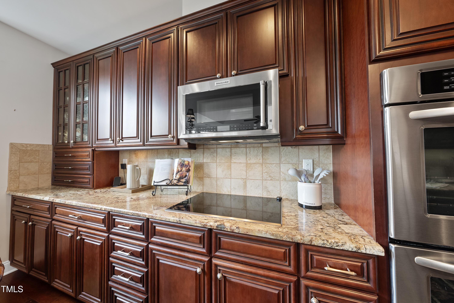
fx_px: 151
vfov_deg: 90.1
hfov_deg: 112.6
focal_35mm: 12
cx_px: 227
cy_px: 152
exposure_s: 1/5
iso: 800
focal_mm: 12
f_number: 7.1
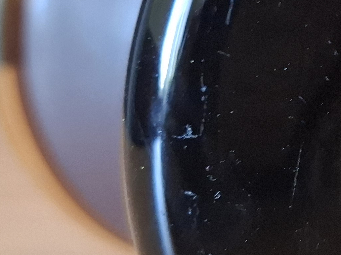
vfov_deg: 16.2
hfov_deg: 19.9
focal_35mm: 91
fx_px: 896
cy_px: 125
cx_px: 438
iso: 800
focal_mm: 5.54
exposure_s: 1/25
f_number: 1.8
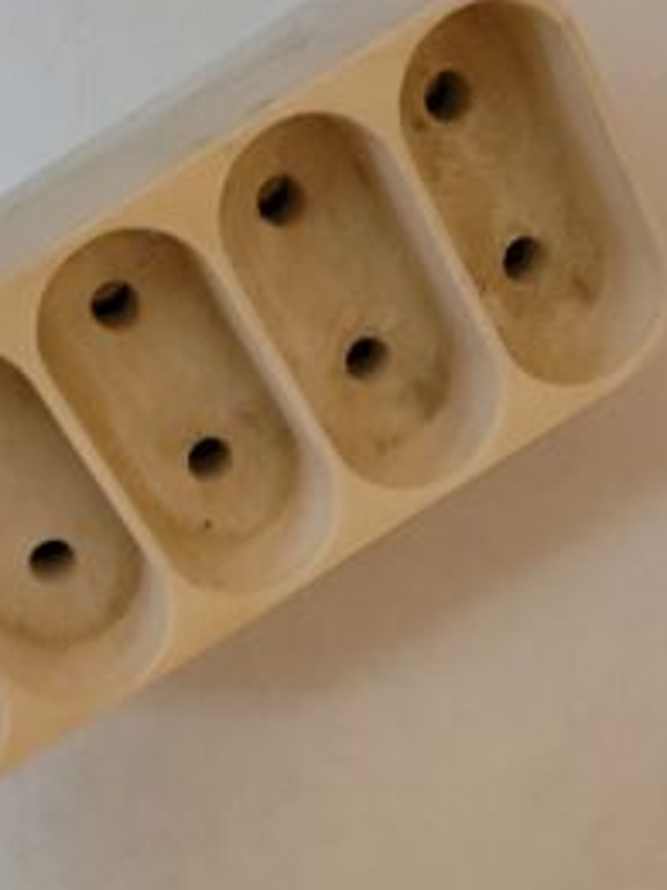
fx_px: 1644
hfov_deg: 22.9
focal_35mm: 64
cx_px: 315
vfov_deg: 29.8
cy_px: 674
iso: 640
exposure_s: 1/33
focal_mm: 5.4
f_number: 1.8
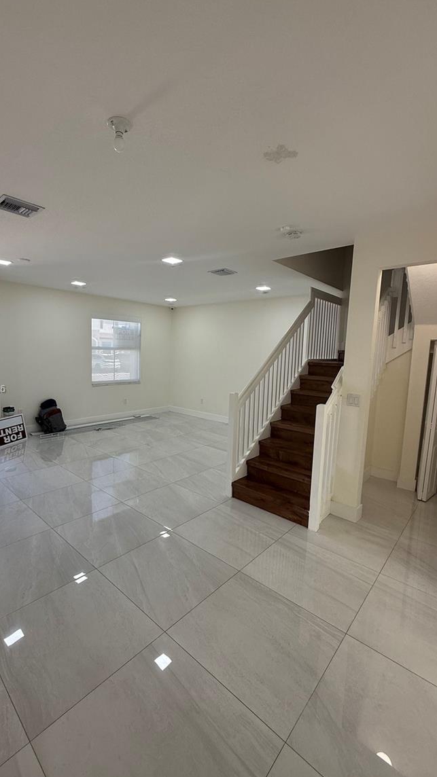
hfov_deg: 66.7
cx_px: 186
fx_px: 330
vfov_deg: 99.4
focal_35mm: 16
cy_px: 390
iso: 64
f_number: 2.2
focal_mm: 2.22
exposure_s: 1/99
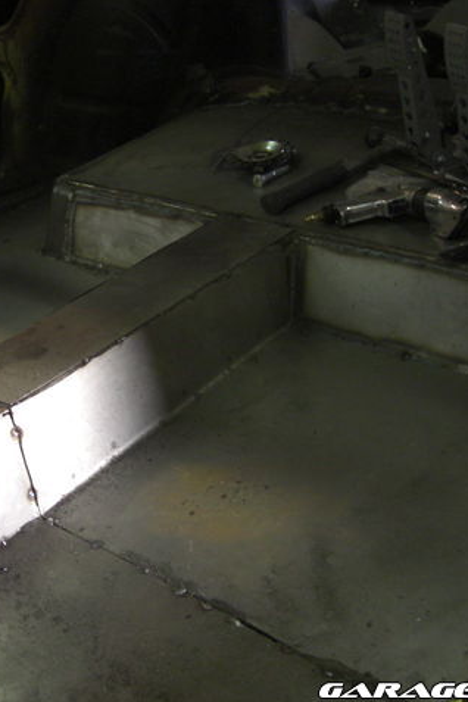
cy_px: 352
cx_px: 100
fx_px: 1033
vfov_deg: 37.5
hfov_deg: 25.1
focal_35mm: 53
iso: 400
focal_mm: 7.9
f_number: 2.8
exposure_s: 1/50
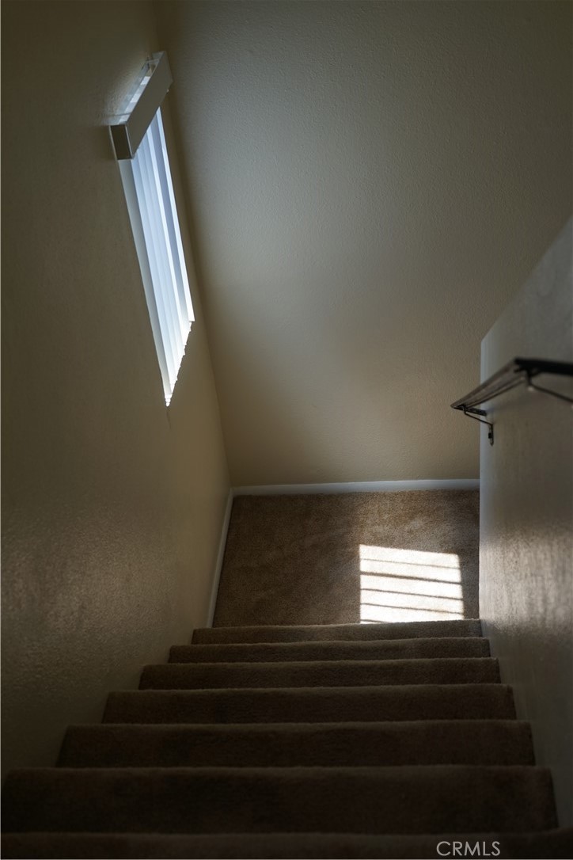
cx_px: 286
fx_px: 1027
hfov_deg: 31.2
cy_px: 430
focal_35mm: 43
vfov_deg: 45.4
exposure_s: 1/160
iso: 100
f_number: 4.5
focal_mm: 43
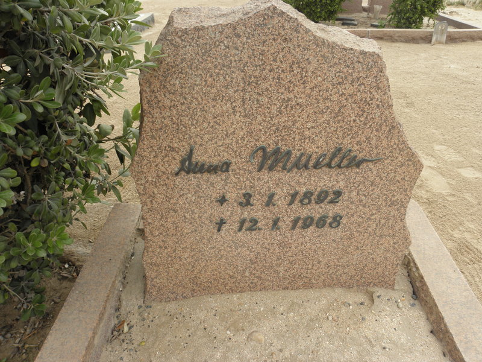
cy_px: 181
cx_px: 241
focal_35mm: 26
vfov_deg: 53.1
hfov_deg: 67.3
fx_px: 362
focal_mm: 4.6
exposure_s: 1/60
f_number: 5.6
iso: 64
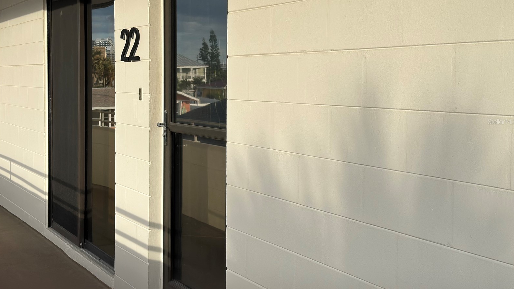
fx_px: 722
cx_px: 258
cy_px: 121
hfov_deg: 39.2
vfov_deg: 22.6
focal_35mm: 53
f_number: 1.78
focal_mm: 6.86
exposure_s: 1/3876
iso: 100
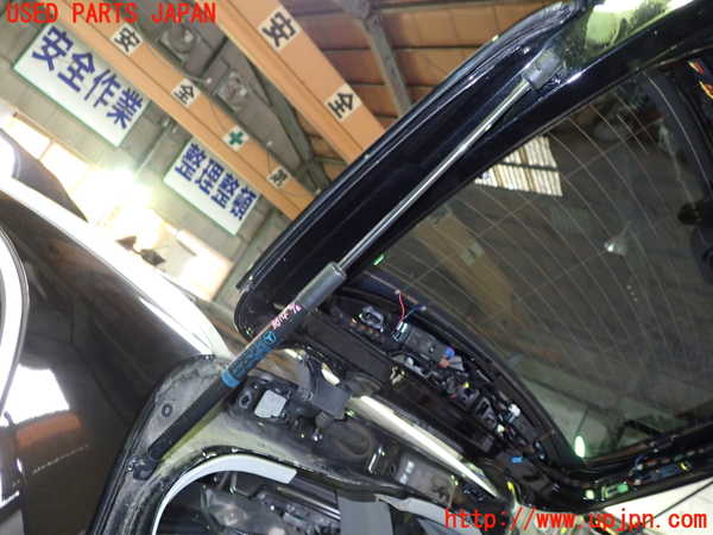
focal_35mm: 30
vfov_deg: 46.8
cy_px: 268
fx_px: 618
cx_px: 356
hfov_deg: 60.0
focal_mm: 5.4
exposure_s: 1/30
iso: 400
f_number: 2.3
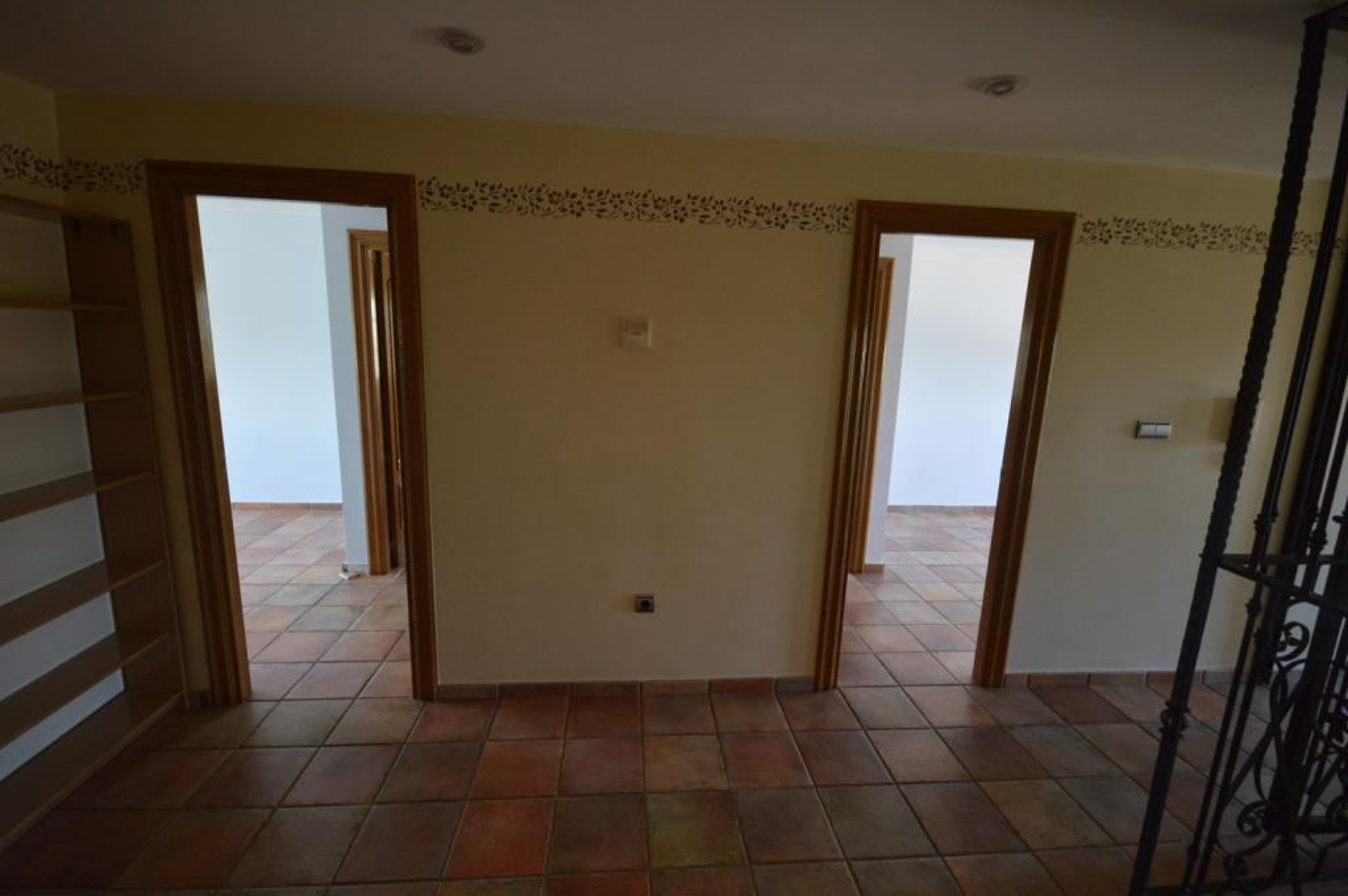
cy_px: 448
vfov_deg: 77.2
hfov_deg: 100.4
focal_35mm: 15
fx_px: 561
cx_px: 674
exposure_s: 1/60
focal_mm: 10
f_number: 4
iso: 1250
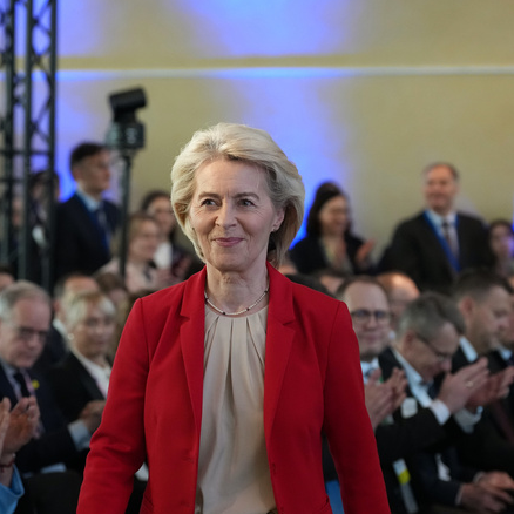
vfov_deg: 12.6
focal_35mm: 139
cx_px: 181
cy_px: 321
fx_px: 2335
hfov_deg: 12.5
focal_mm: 70
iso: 3200
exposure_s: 1/320
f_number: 3.2
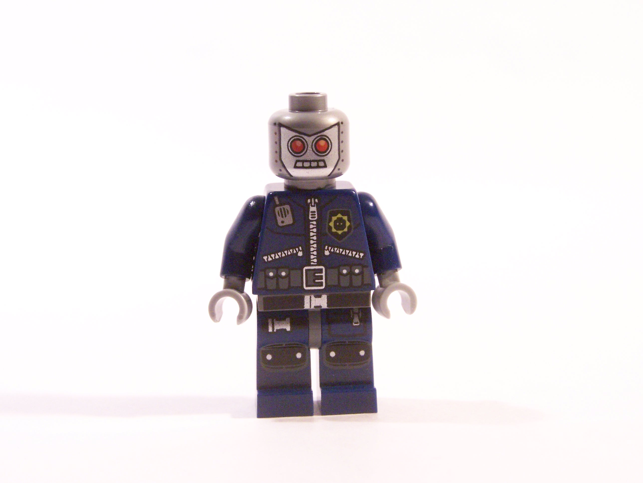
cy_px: 242
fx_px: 1245
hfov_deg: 29.0
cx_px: 322
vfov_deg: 21.9
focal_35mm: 67
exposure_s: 1/30
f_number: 3.6
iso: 400
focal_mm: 11.1
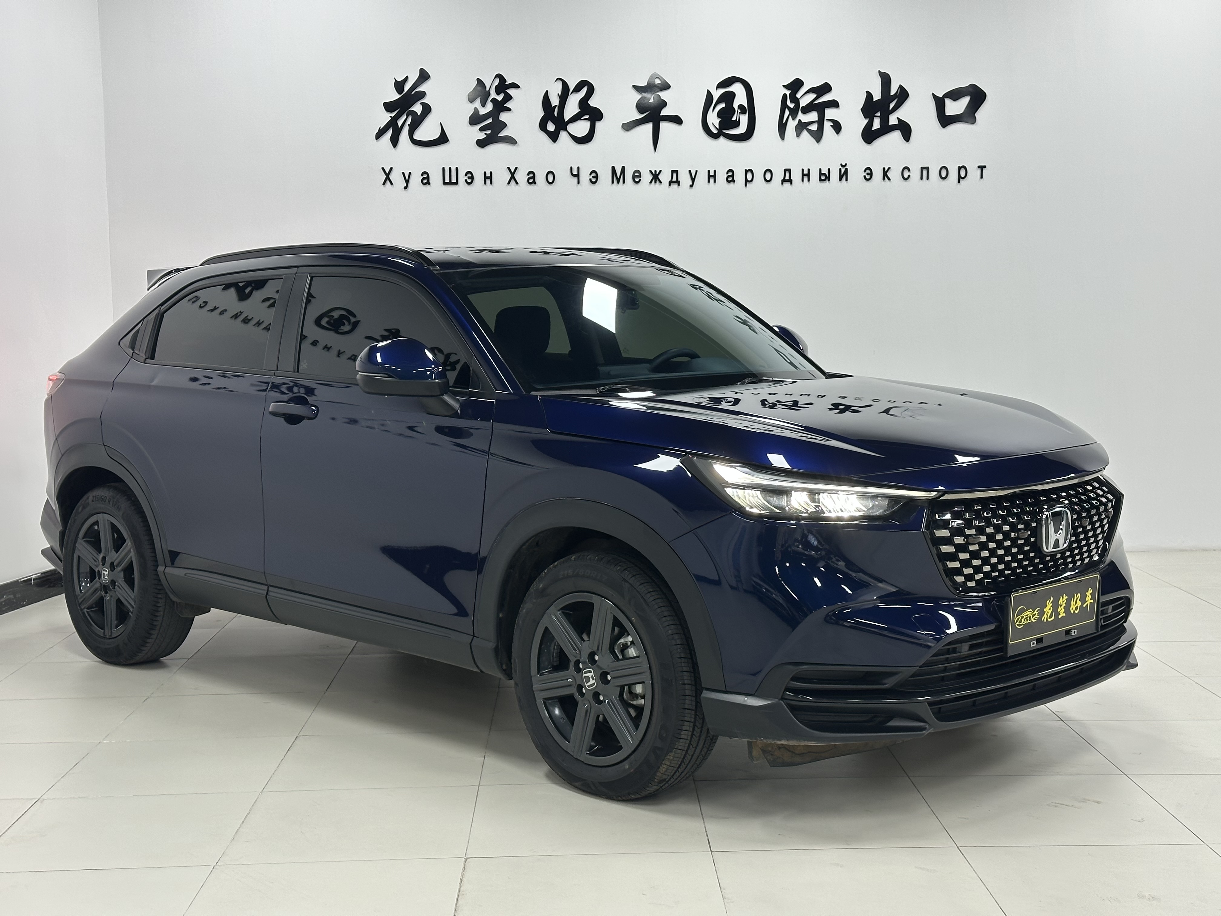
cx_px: 610
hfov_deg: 39.7
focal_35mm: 48
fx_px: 1693
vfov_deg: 30.3
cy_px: 458
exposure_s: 1/100
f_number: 1.78
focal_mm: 6.86
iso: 64
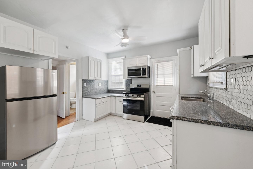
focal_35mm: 14
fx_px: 98
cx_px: 126
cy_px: 84
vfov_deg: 81.2
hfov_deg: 104.3
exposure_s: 1/40
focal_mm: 14
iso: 250
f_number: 9
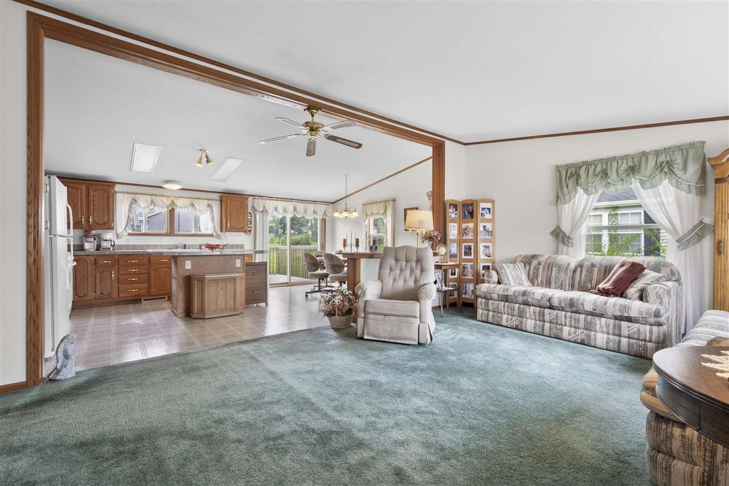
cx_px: 364
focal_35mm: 16
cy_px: 243
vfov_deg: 73.7
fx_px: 324
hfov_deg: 96.7
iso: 250
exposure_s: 1/3
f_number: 9
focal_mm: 16
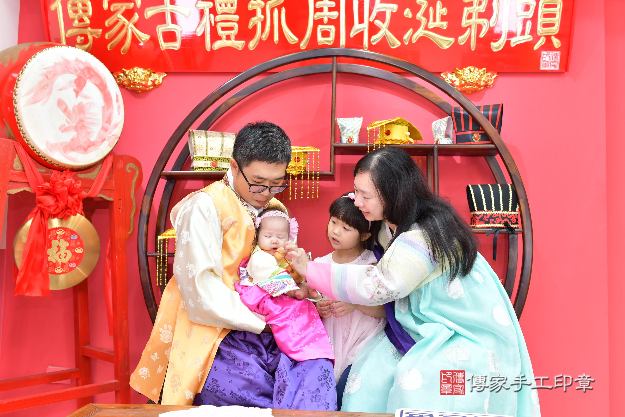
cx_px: 312
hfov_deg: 54.4
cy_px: 208
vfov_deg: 37.9
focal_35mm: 35
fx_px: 608
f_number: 4.5
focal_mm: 35
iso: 800
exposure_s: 1/200
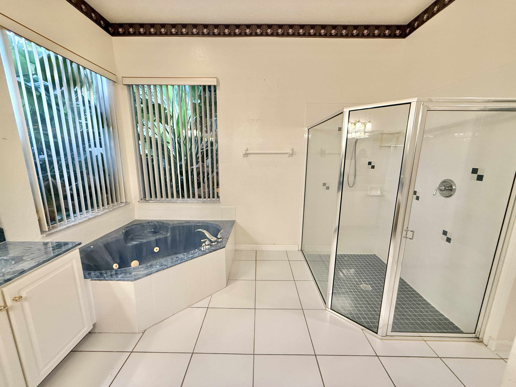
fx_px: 209
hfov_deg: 102.1
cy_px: 194
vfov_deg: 85.7
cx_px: 258
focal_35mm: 14
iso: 320
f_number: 2.2
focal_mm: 2.22
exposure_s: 1/60
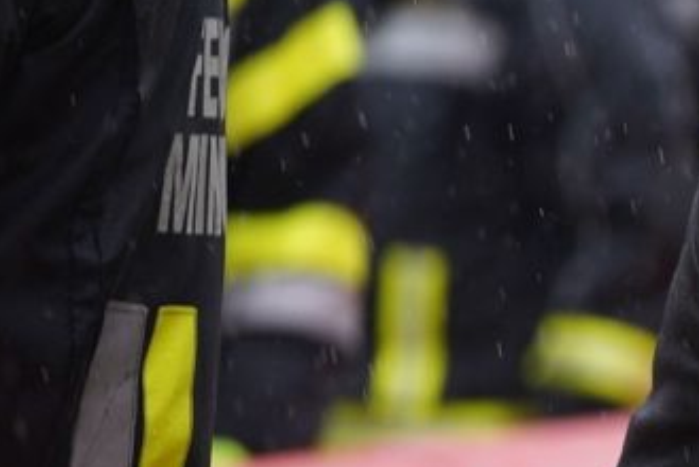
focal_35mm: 873
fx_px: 16965
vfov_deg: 1.6
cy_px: 318
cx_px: 1292
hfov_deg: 2.4
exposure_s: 1/640
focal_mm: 178
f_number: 2.8
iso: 640
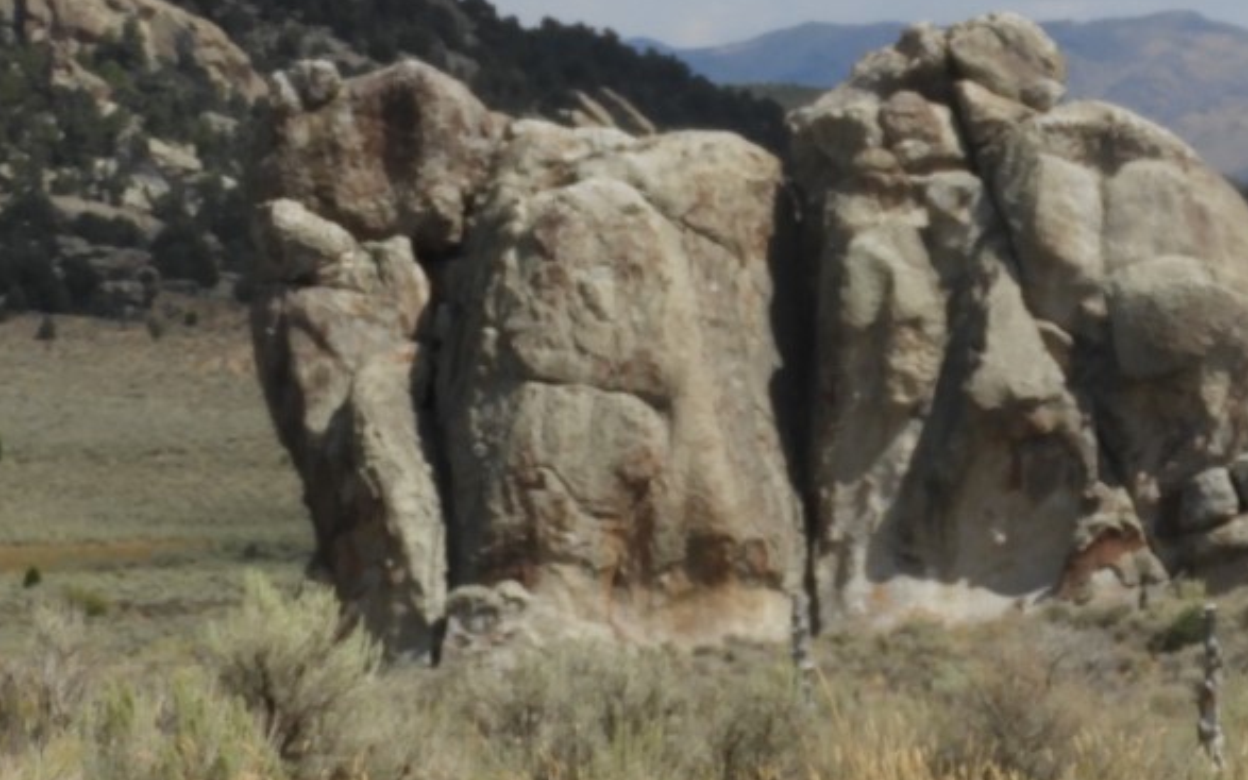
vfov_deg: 6.3
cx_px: 797
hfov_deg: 10.1
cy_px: -21
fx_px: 7075
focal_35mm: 208
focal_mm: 14.3
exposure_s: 1/1250
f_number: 4.5
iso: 100
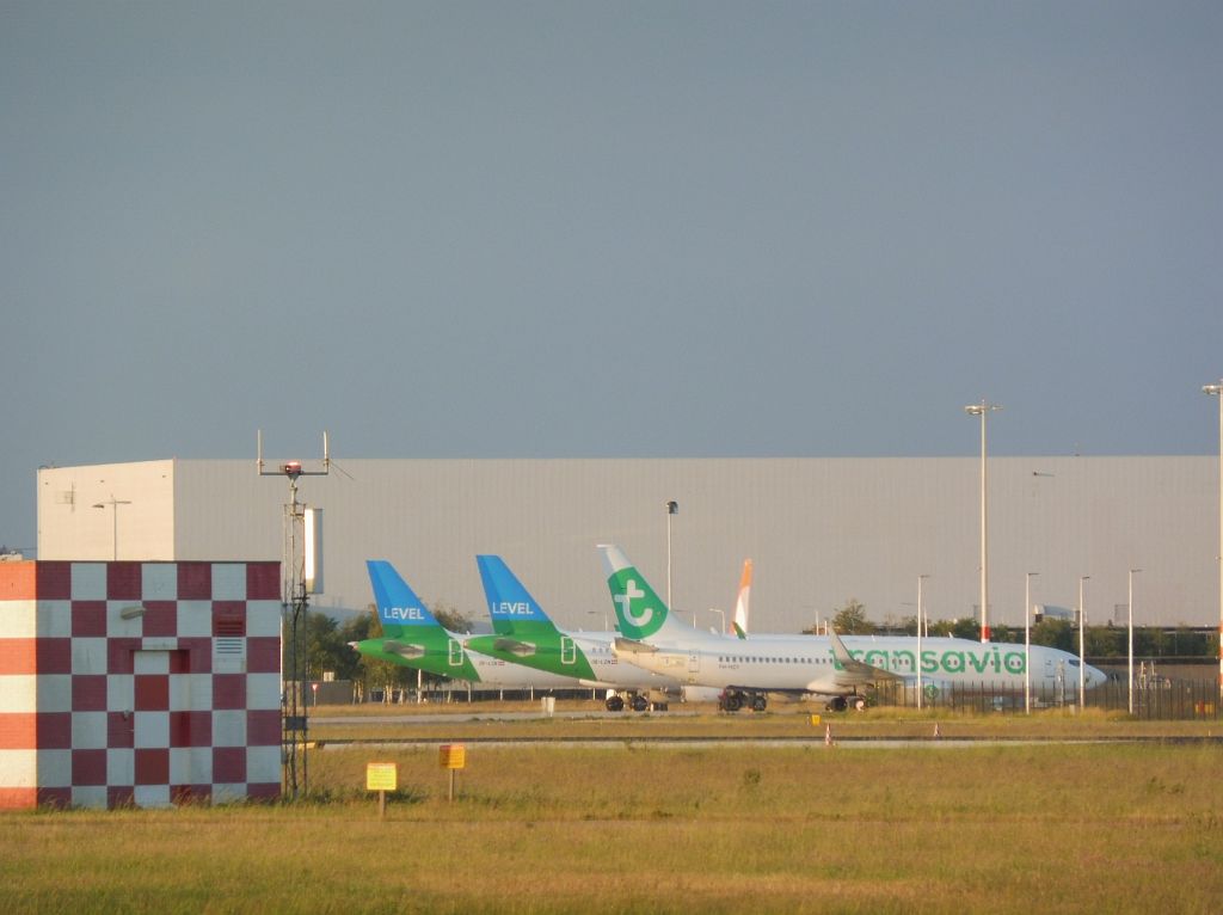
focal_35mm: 456
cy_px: 458
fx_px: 16096
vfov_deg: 3.3
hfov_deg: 4.4
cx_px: 612
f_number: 6.3
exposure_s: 1/125
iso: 125
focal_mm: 81.7
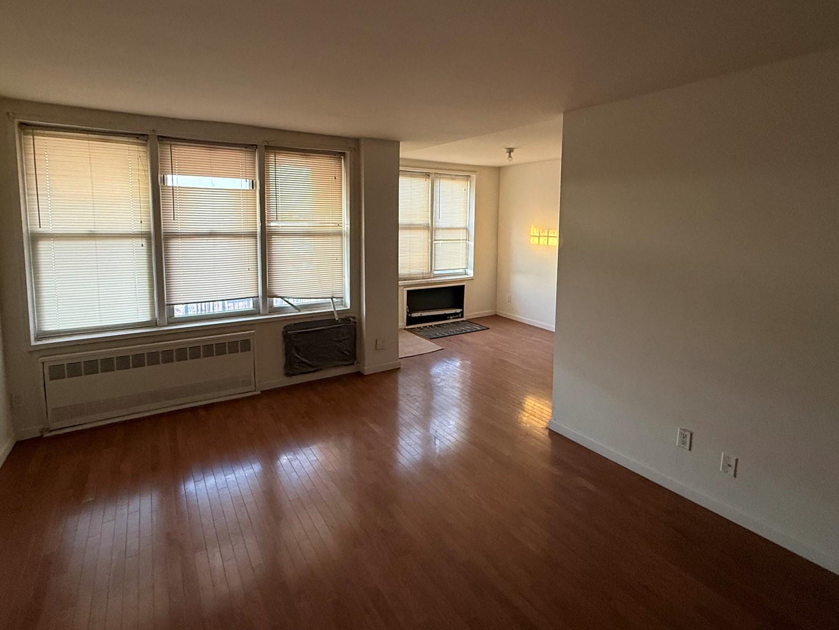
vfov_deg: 71.0
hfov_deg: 87.7
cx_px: 413
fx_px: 436
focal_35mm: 18
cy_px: 260
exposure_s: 1/60
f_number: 2.2
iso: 320
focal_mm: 2.22
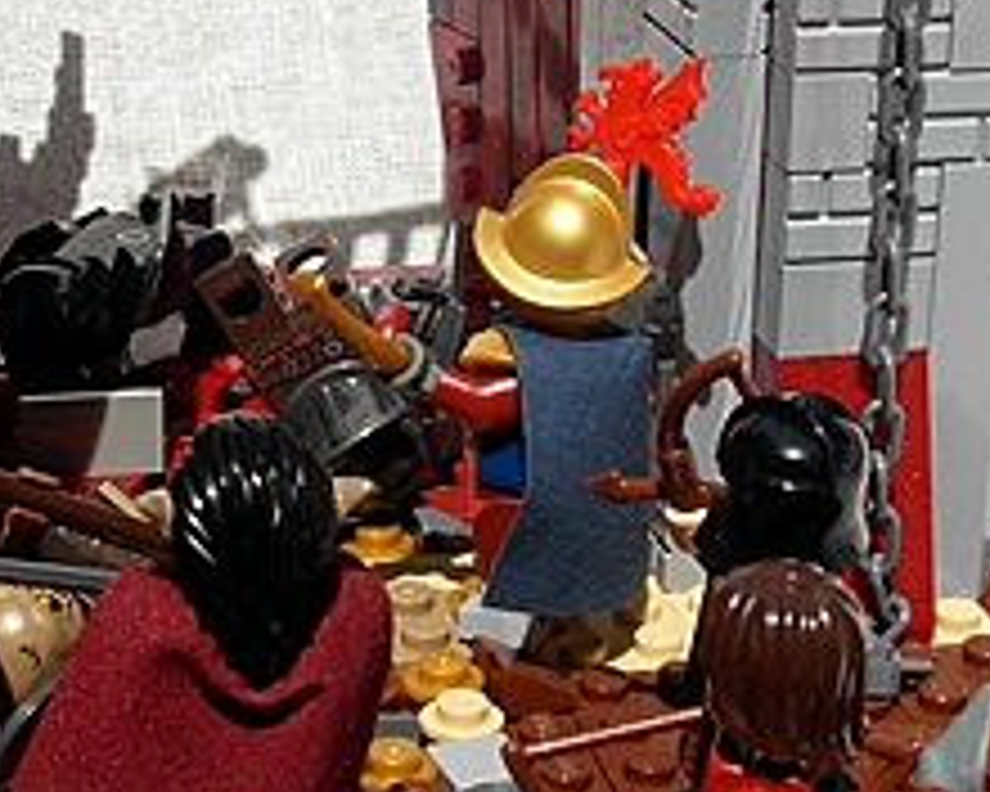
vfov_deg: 15.2
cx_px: 248
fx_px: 2959
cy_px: 297
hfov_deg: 18.9
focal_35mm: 101
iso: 79
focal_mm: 6.3
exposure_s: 1/790
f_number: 4.9
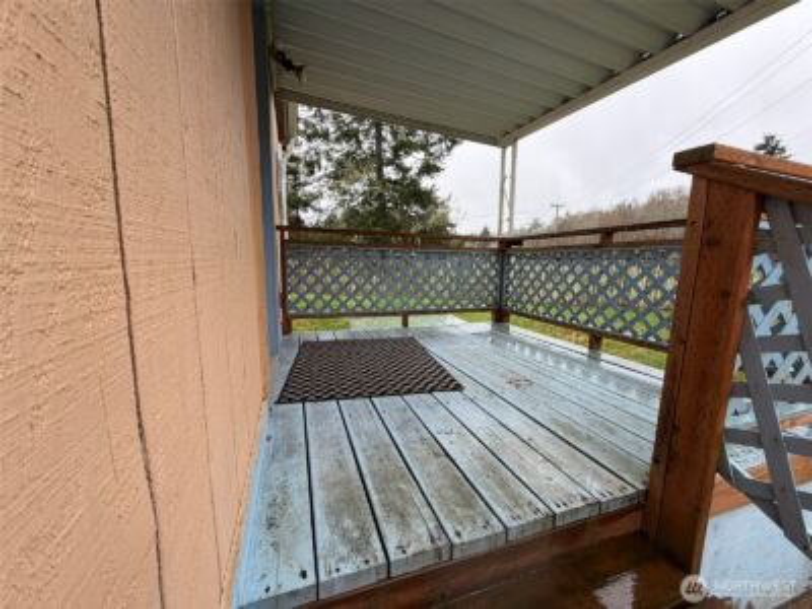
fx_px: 328
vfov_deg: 85.7
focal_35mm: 14
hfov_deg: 102.1
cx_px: 406
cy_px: 304
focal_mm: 2.22
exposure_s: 1/121
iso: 64
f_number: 2.2
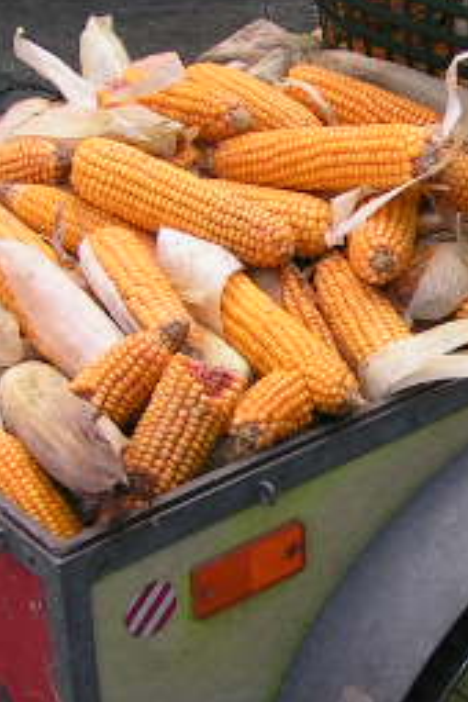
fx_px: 1930
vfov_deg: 20.6
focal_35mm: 99
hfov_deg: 13.7
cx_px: 435
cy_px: 377
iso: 50
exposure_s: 1/60
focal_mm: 5.8
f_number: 4
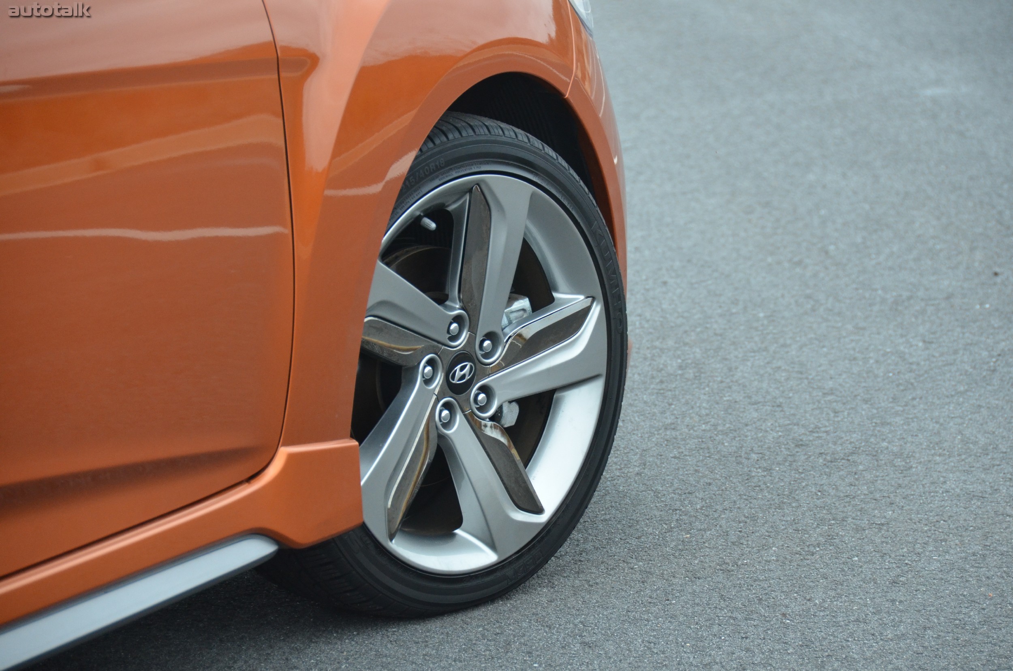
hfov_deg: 10.6
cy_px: 336
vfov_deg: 7.0
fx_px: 5476
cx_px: 506
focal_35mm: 195
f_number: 5.6
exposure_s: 1/500
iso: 1400
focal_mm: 130
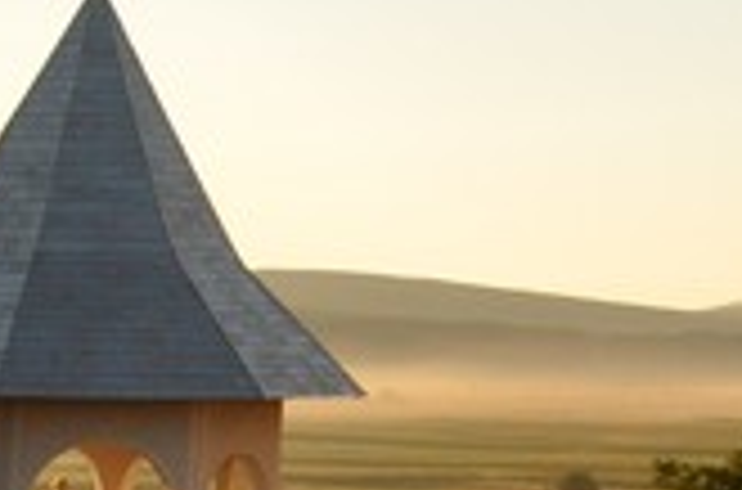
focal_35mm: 148
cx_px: 1464
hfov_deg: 12.3
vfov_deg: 9.0
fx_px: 3042
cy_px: -247
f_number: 10
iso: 800
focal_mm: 18
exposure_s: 1/500
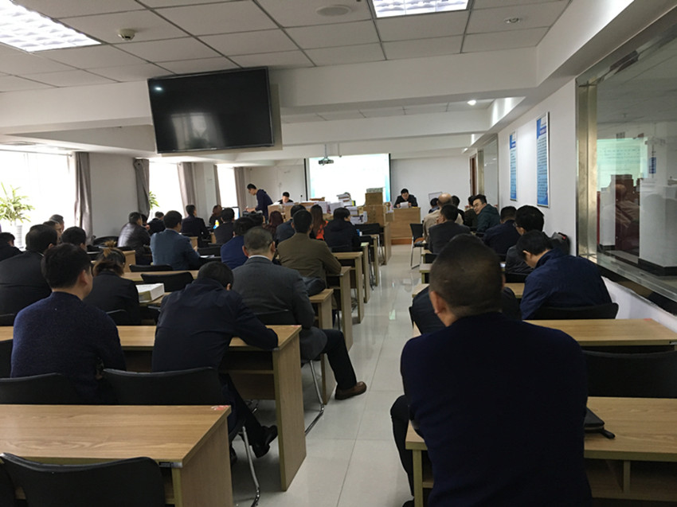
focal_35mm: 29
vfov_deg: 48.2
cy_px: 254
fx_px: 567
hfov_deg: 61.7
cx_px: 338
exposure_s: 1/33
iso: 160
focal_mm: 4.15
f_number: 2.2
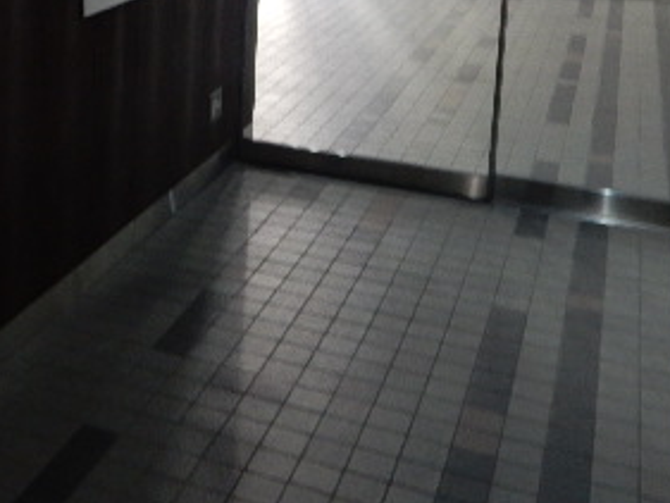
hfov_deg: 32.8
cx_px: 129
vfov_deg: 24.0
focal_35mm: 57
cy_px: -48
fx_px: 1104
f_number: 3.7
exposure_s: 1/15
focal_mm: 4.5
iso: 400
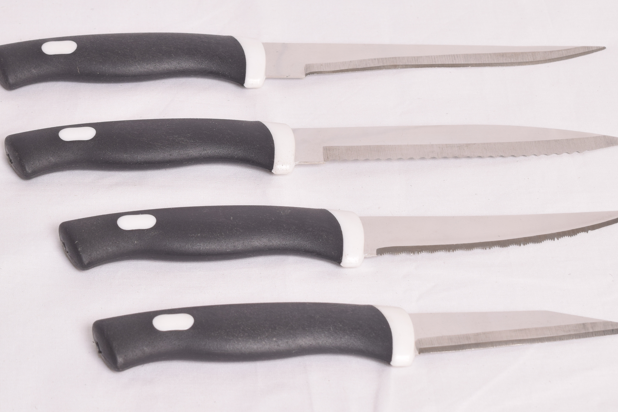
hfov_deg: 22.2
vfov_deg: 14.9
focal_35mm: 92
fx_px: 1571
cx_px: 303
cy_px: 212
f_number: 11
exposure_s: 1/160
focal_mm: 55
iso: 400
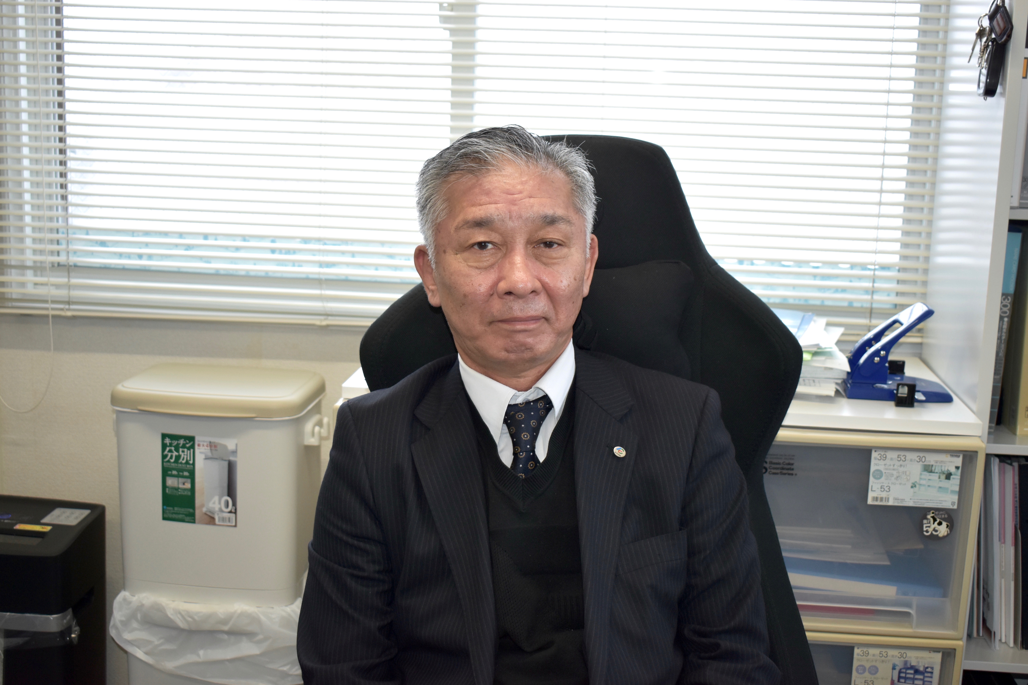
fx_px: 1285
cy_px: 342
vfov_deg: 29.9
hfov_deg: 43.6
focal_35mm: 45
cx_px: 514
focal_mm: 30
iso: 640
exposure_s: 1/200
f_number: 5
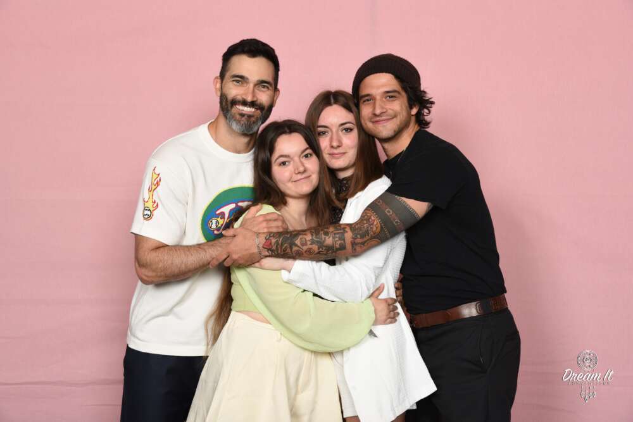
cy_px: 211
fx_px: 967
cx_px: 316
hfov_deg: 36.2
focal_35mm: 55
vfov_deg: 24.6
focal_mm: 55
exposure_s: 1/125
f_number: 8
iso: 640
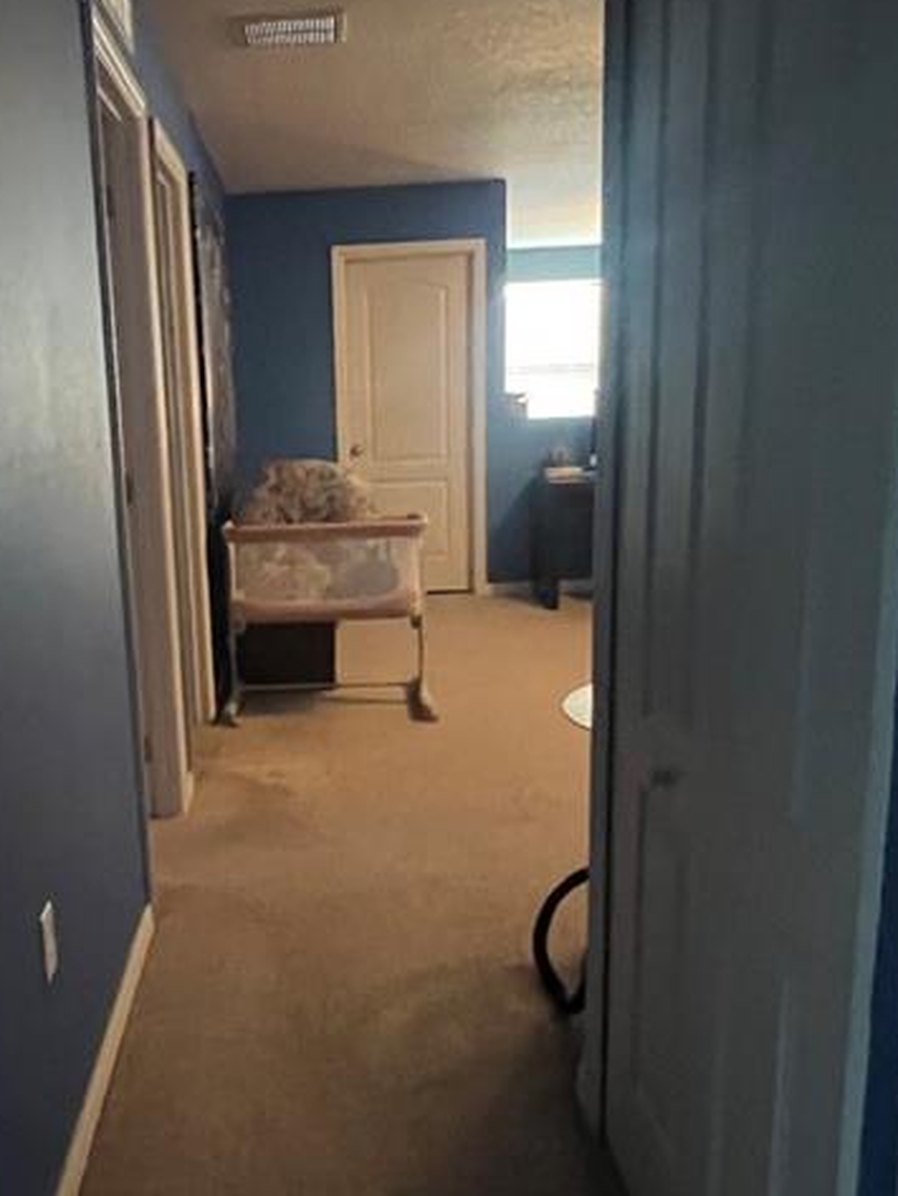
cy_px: 690
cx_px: 250
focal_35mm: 33
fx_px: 1141
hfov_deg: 42.0
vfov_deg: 55.1
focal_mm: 1.57
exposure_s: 1/30
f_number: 1.8
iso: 1250
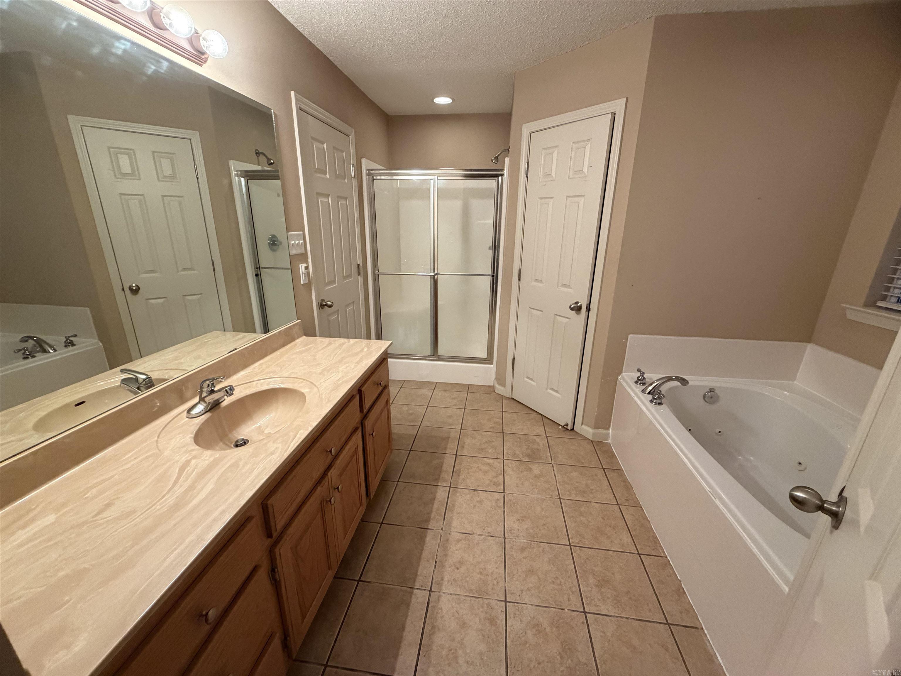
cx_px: 450
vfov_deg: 85.7
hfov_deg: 102.1
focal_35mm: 14
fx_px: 364
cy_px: 338
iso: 500
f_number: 2.2
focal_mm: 2.22
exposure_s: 1/60
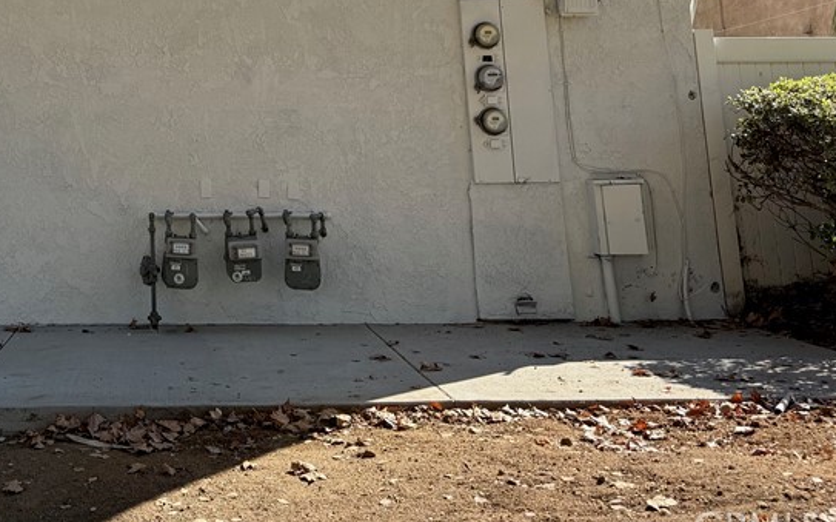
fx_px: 1093
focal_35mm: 48
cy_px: -43
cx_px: 80
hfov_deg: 38.8
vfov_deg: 25.1
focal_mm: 6.76
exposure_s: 1/3021
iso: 80
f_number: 1.78
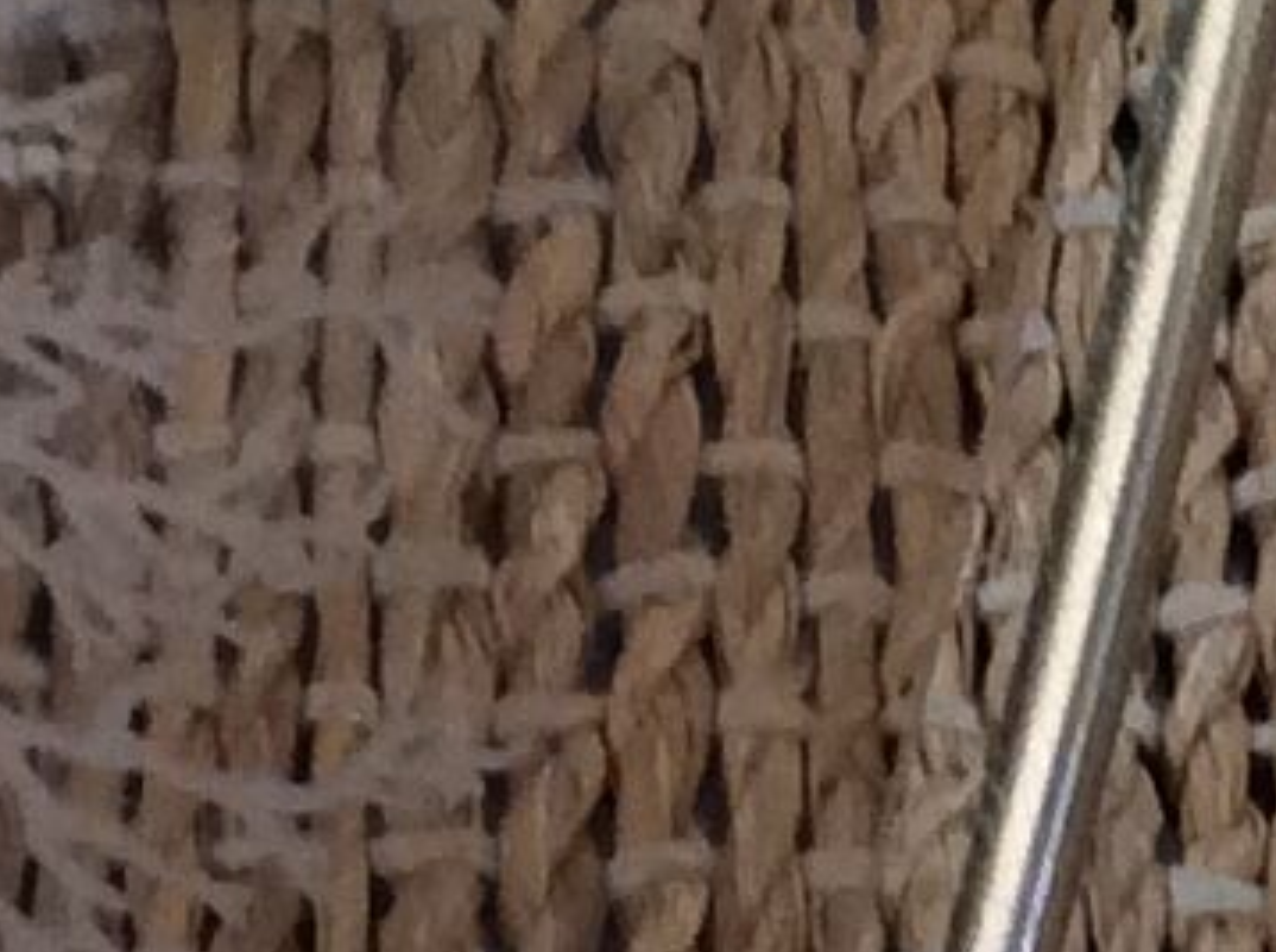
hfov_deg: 8.5
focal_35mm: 232
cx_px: 1155
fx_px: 8535
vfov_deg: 6.4
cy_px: 439
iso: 125
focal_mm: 3.3
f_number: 2.4
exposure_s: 1/25
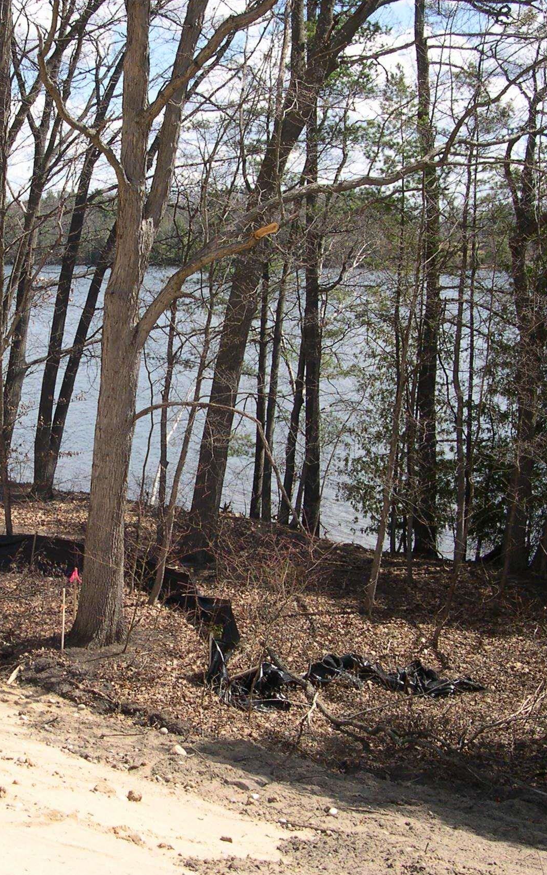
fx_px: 1288
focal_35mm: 54
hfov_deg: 23.6
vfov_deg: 37.5
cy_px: 439
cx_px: 97
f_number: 7.6
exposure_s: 1/120
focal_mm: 8
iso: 100
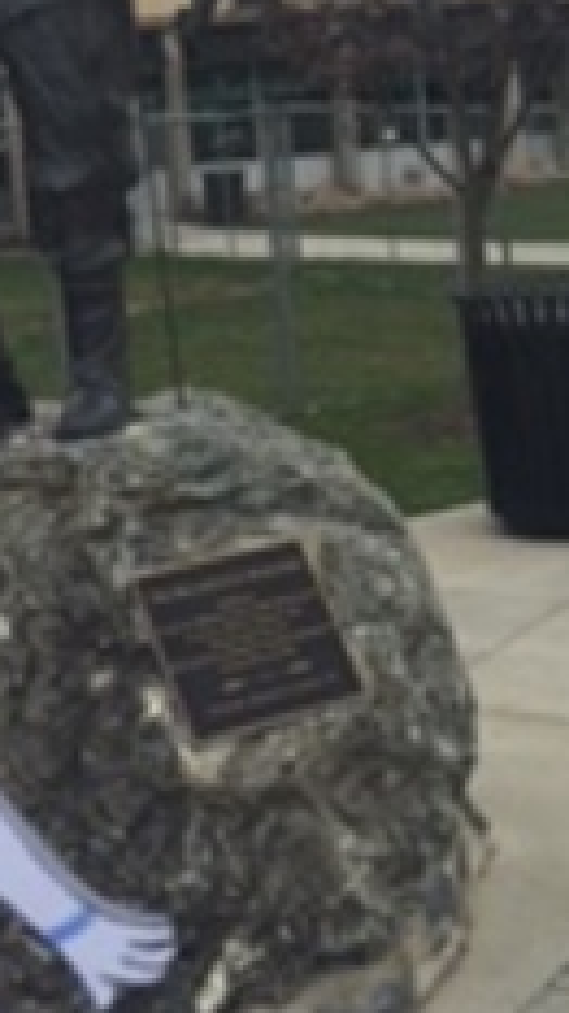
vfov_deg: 31.2
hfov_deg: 18.2
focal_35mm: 65
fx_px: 1744
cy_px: 152
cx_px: 61
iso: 32
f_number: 2.2
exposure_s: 1/920
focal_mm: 4.15
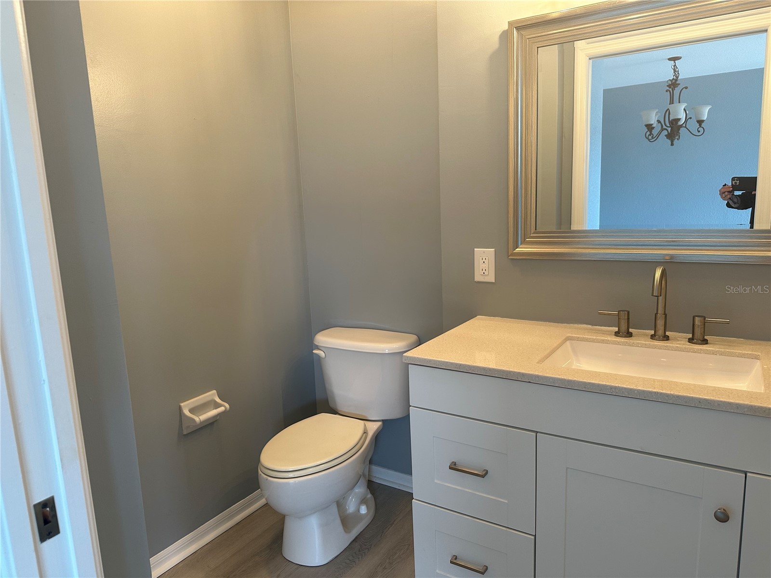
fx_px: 535
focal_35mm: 24
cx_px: 386
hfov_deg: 71.6
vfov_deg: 56.8
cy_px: 289
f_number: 1.78
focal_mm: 6.86
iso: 125
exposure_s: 1/60
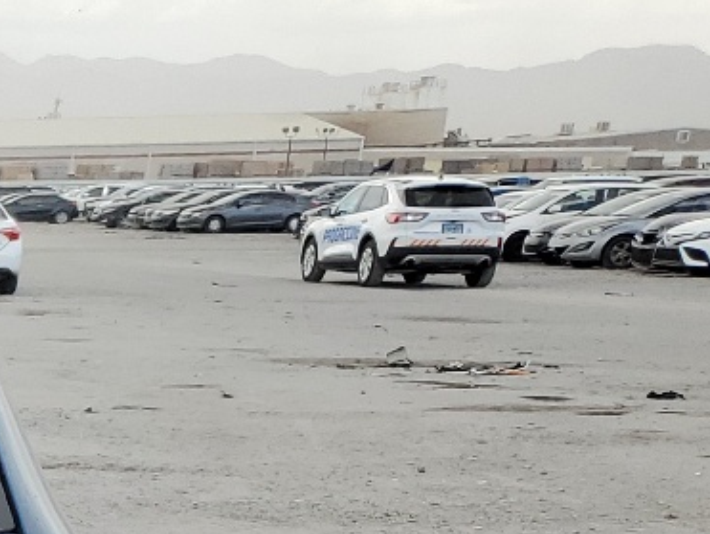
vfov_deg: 12.1
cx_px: -808
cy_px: 988
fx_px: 2299
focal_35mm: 112
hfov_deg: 14.1
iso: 50
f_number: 1.5
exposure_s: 1/909
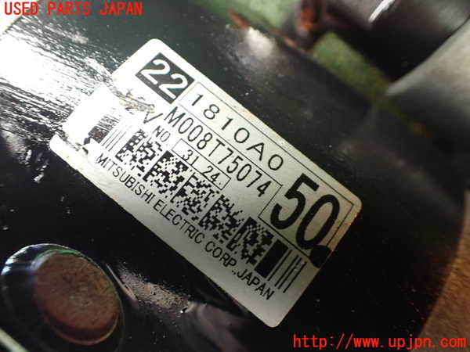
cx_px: 235
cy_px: 176
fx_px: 407
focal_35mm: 30
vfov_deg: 46.8
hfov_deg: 60.0
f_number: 2.3
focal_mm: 5.4
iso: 800
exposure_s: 1/50
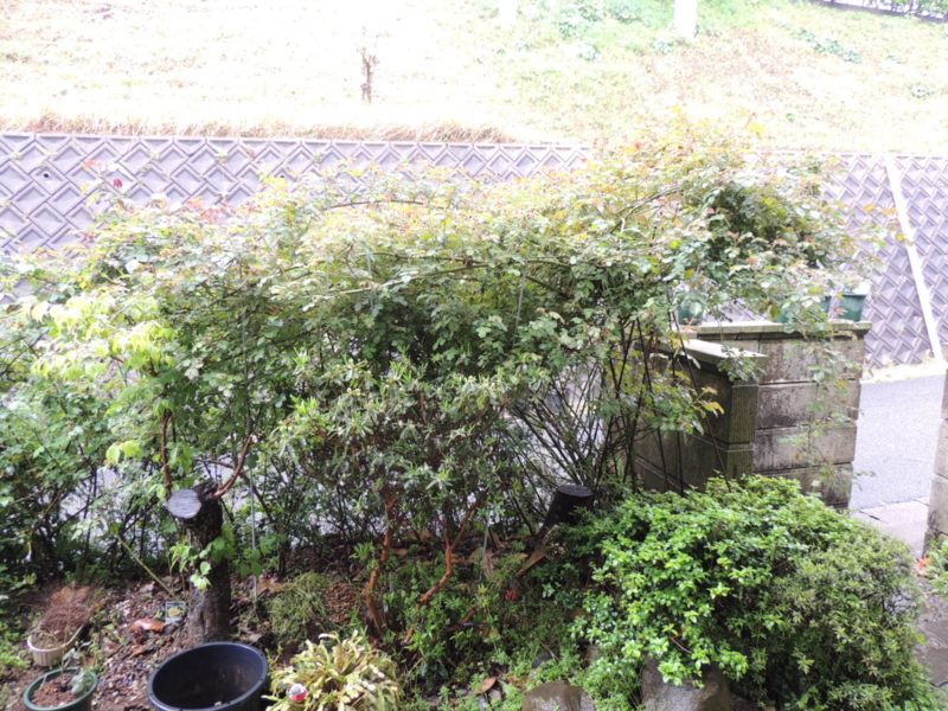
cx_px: 474
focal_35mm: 24
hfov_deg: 71.6
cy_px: 356
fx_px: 657
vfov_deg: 56.8
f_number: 3
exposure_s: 1/30
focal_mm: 4.3
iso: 140
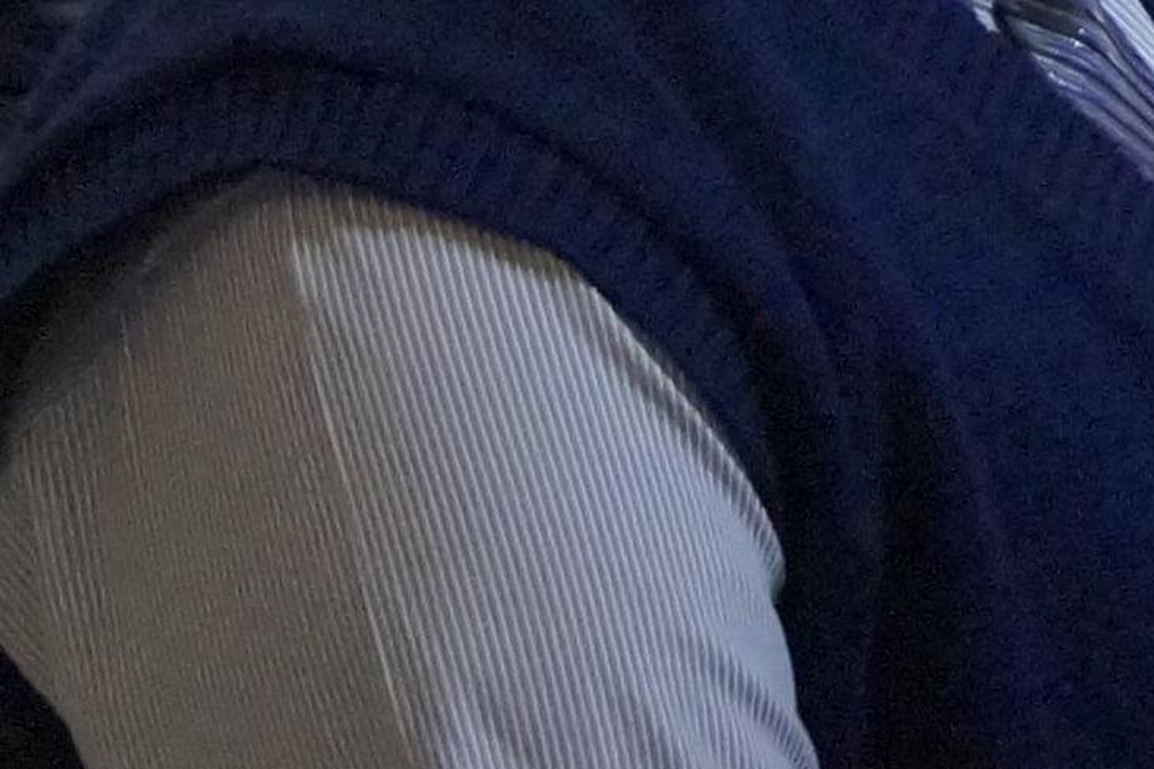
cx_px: 2463
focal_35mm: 291
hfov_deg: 6.8
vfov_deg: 4.6
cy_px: -900
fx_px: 9325
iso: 2500
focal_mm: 26
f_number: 4
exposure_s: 1/160
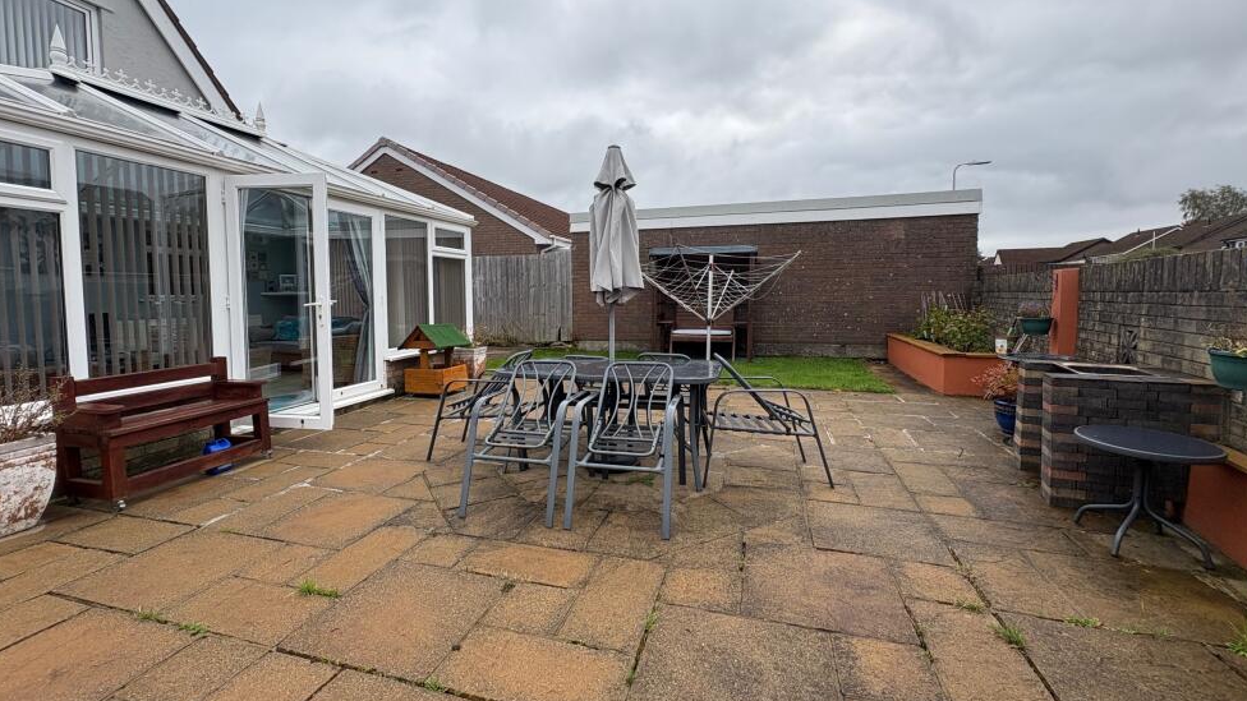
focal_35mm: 16
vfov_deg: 67.0
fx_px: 529
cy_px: 323
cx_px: 608
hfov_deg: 99.4
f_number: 2.2
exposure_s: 1/620
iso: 40
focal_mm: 2.22
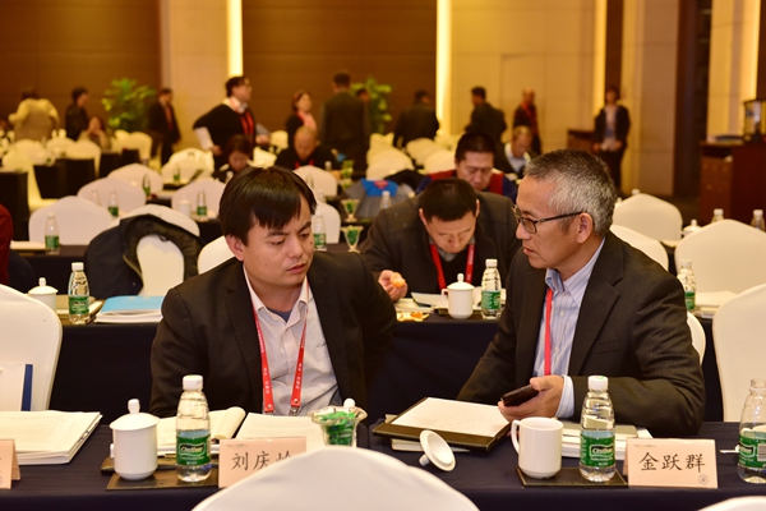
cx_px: 383
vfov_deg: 23.4
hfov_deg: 34.5
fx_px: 1234
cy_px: 256
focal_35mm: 58
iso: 1000
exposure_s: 1/80
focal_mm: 58
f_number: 4
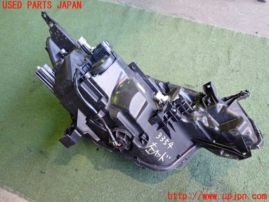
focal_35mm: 30
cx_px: 134
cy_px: 101
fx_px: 233
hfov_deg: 60.0
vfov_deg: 46.8
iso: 500
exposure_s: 1/50
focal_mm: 5.4
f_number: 2.3
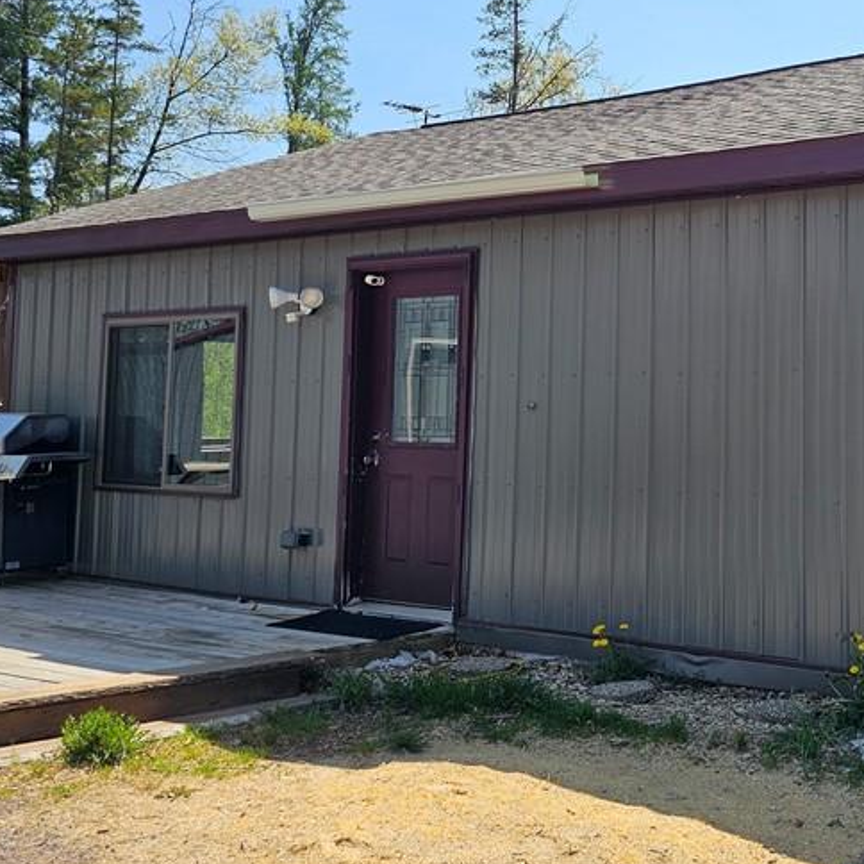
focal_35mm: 43
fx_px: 1214
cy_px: 371
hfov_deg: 36.9
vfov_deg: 39.1
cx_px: 762
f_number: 1.7
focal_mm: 6.3
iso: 10
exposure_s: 1/588
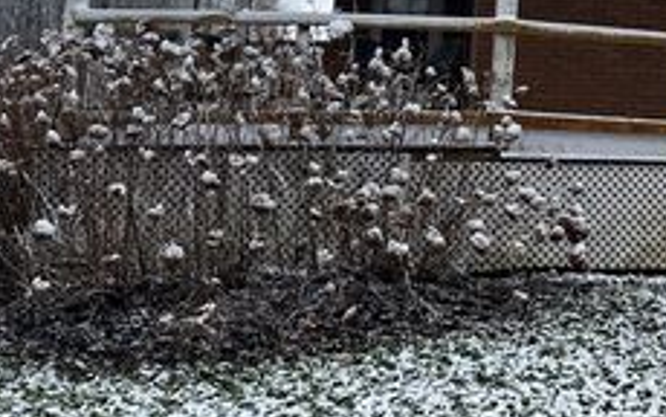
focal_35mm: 60
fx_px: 1090
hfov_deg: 31.8
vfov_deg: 20.2
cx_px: 643
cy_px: -97
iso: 50
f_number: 1.6
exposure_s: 1/580
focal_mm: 5.1
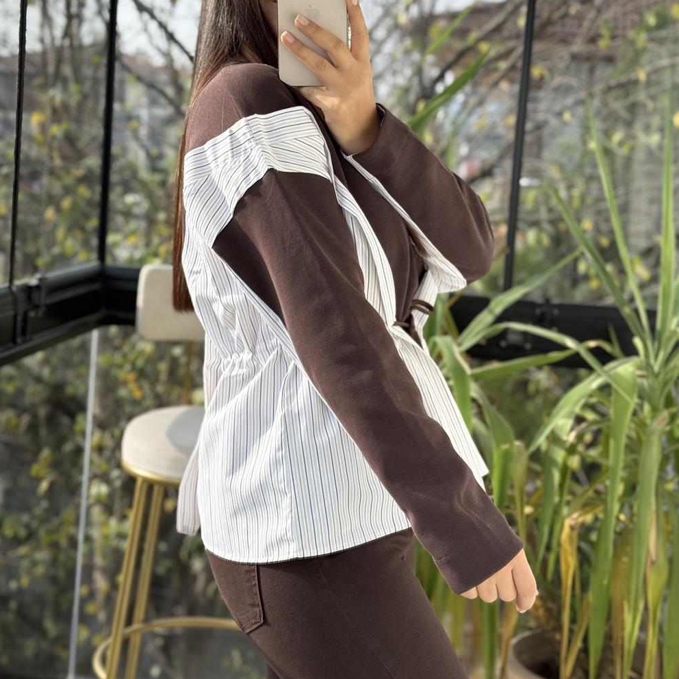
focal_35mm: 57
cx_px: 339
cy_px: 257
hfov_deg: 30.0
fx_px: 1265
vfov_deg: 29.9
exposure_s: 1/657
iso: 80
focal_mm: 6.76
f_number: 1.78
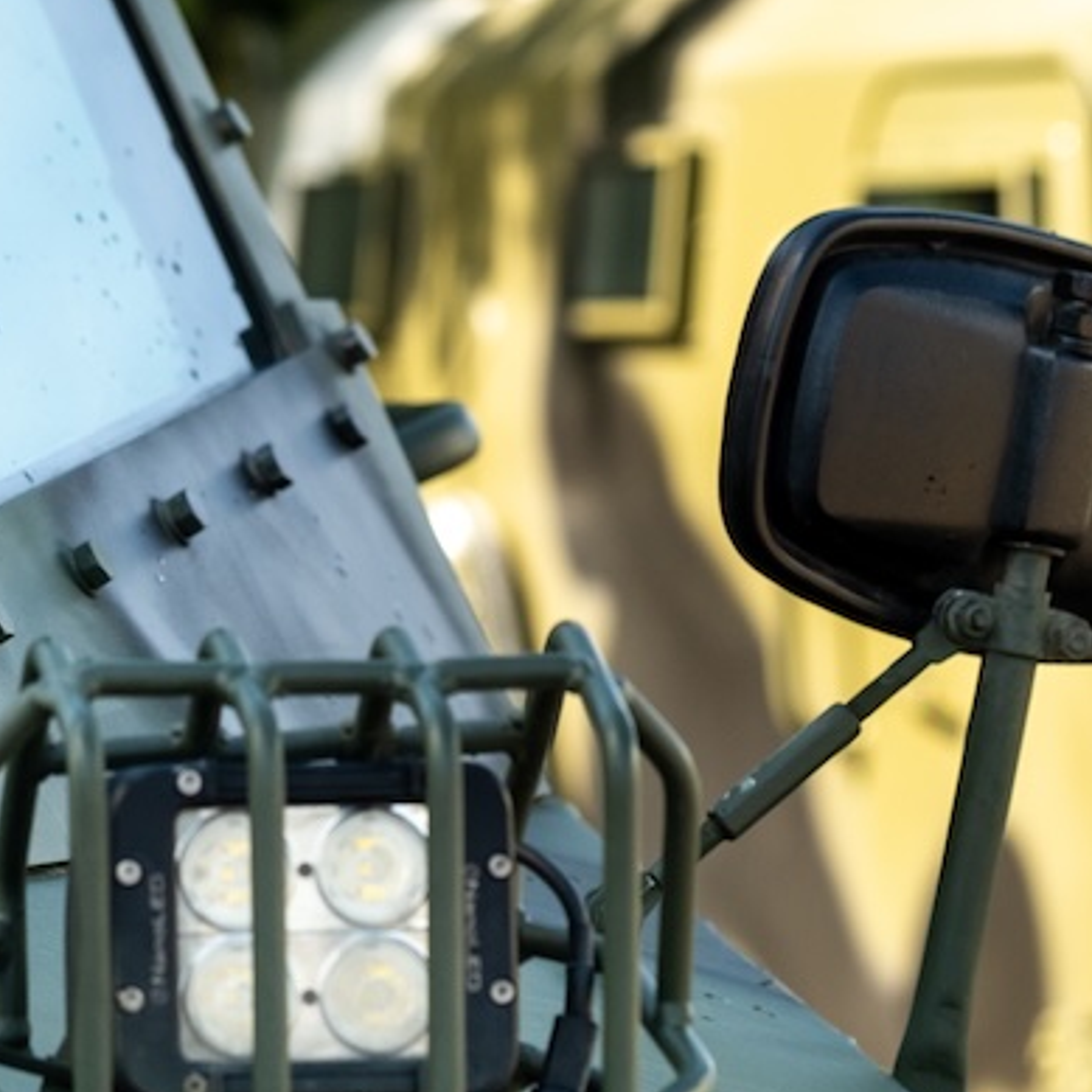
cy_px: 473
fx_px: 10529
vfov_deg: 5.9
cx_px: 396
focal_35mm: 295
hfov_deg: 5.9
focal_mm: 90
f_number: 5
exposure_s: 1/400
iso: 320
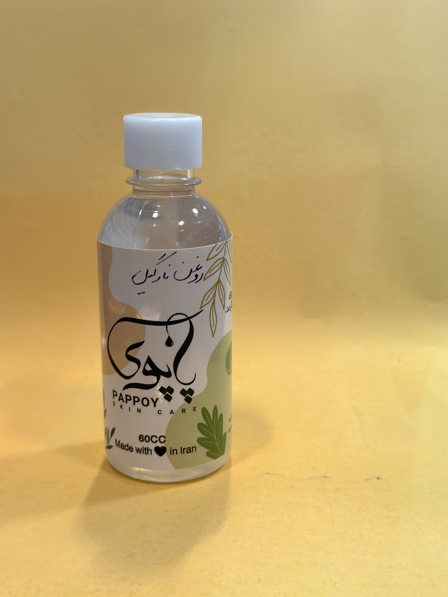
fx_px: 828
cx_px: 224
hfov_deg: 30.3
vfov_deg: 39.7
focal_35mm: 48
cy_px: 298
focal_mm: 6.86
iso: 100
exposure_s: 1/50
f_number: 1.78
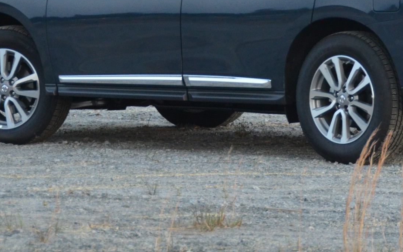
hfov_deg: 6.7
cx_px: 295
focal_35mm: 315
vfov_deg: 4.2
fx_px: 3459
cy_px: -54
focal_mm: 90
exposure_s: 1/30
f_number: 5.3
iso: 1600
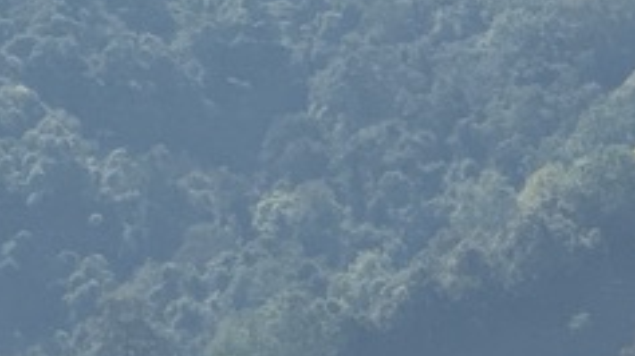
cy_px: 300
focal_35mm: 566
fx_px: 9525
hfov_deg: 3.8
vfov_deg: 2.1
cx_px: 493
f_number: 2.8
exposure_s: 1/1033
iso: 50
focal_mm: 15.66
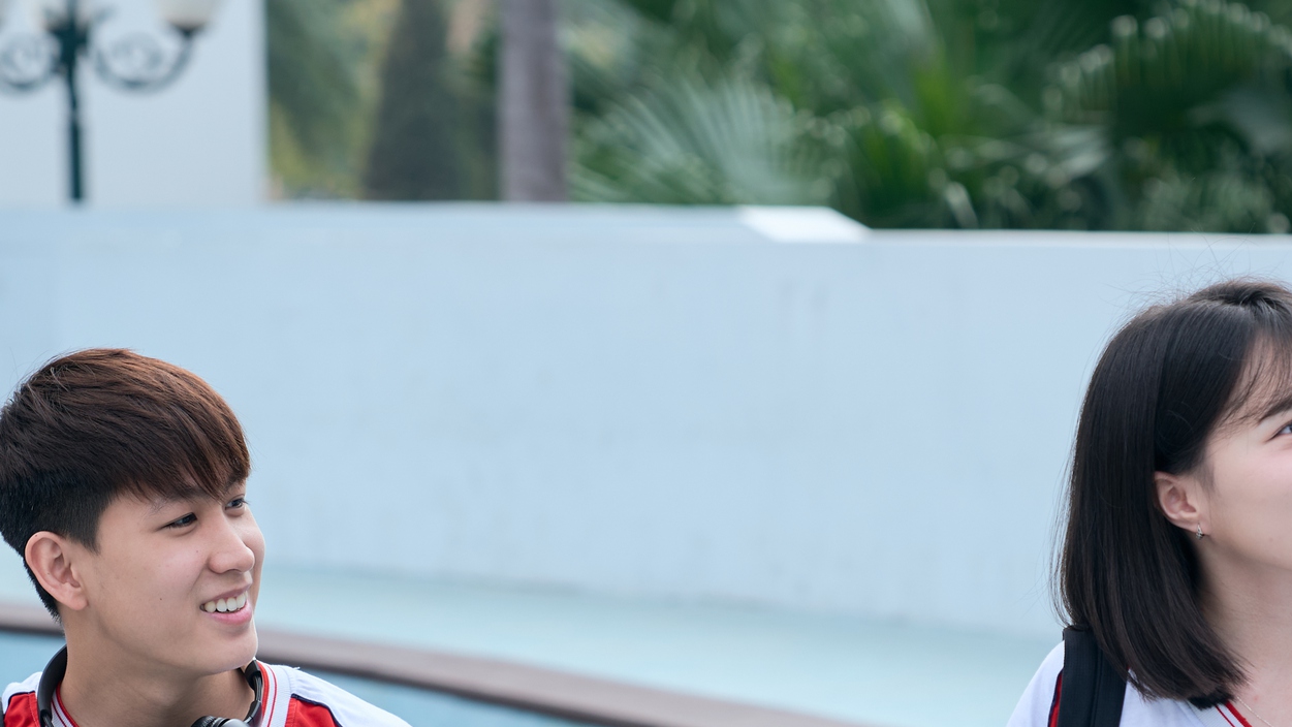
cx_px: 793
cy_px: 848
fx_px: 5139
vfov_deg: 8.0
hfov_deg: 14.3
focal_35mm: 150
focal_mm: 70
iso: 160
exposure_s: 1/800
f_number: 2.8
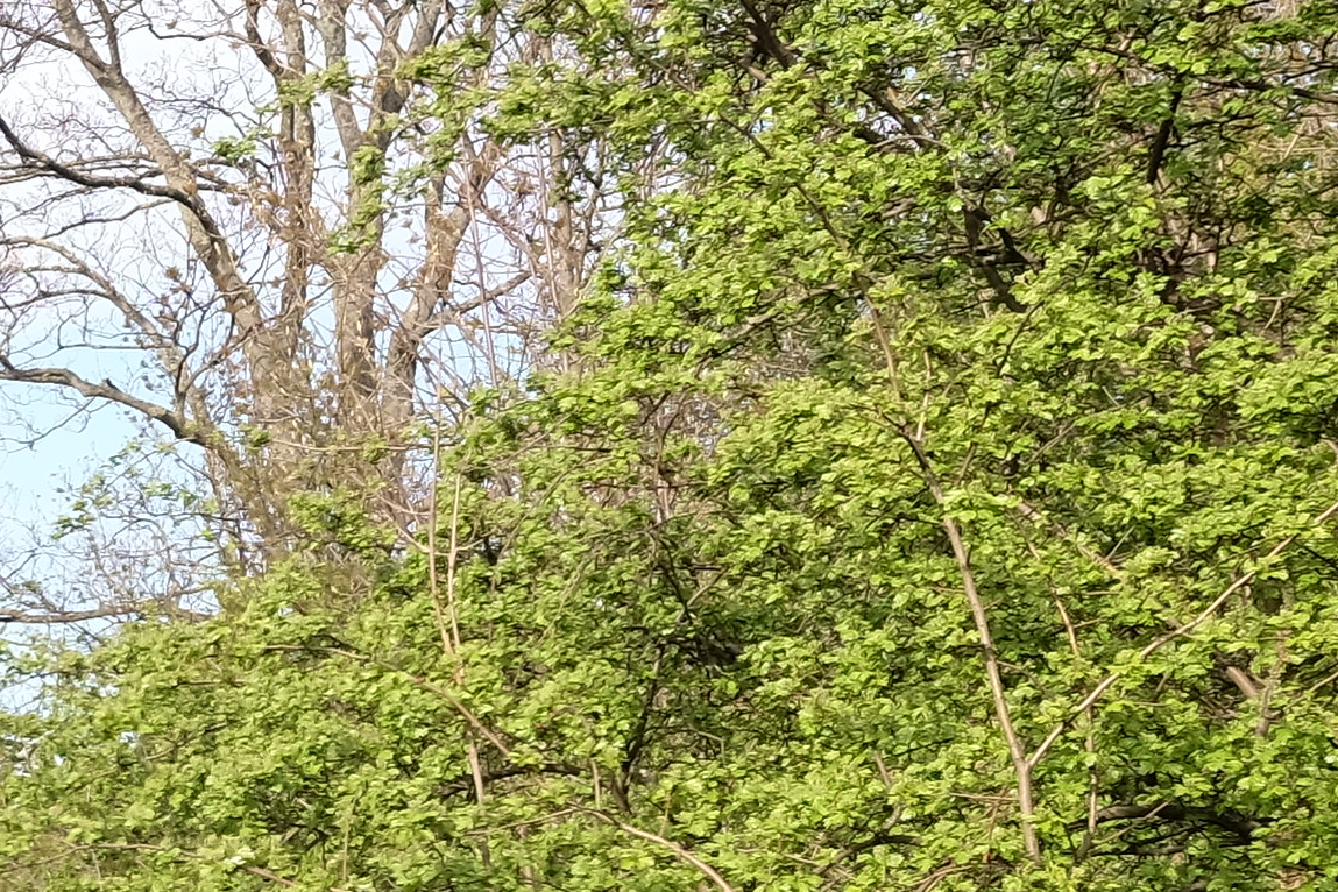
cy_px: 865
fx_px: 3642
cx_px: -955
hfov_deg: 17.5
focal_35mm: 98
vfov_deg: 13.8
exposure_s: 1/220
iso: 200
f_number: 5.6
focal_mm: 15.1
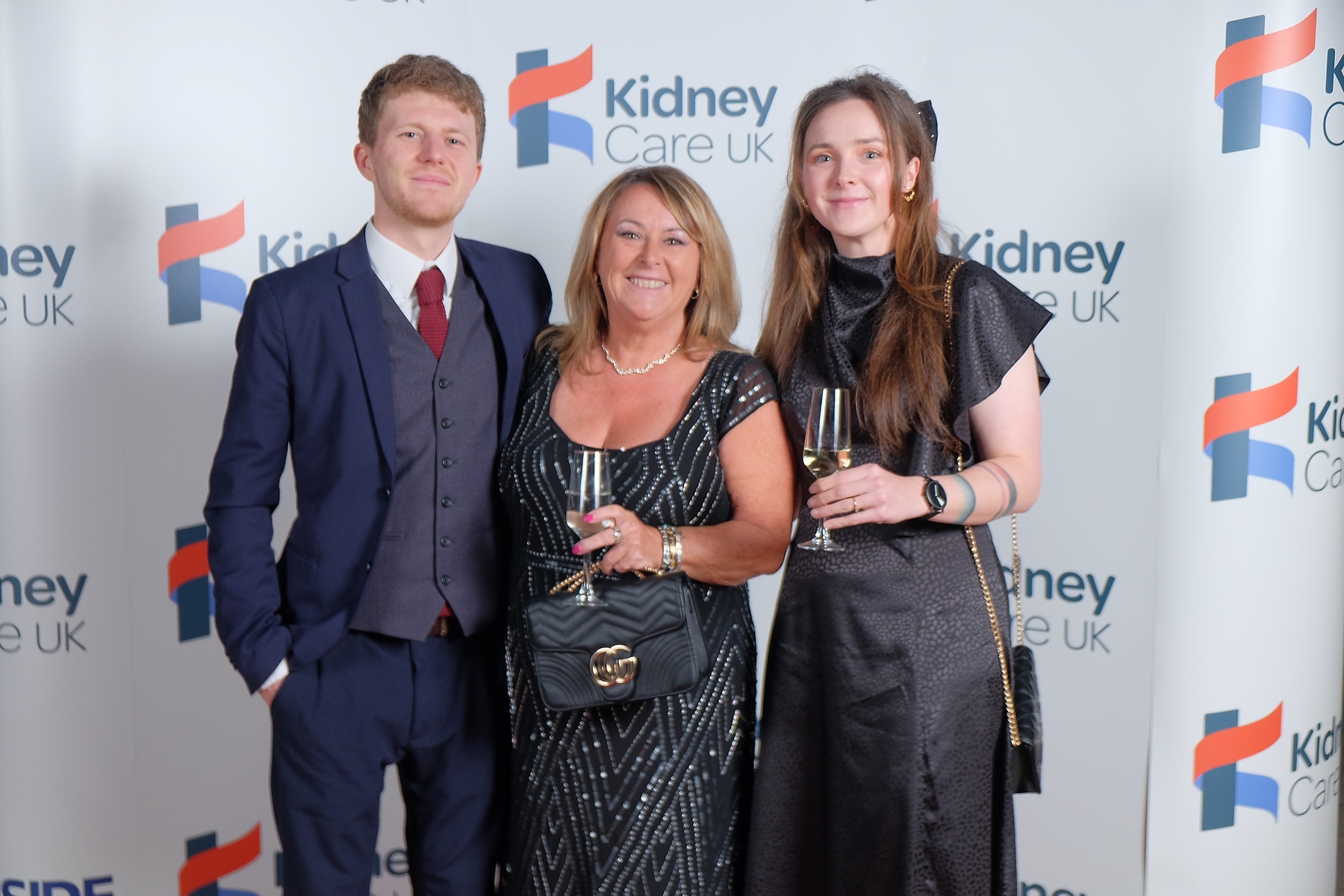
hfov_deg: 41.9
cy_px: 448
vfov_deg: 28.6
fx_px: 1755
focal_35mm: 47
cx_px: 672
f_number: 3.6
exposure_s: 1/180
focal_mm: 31.5
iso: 400
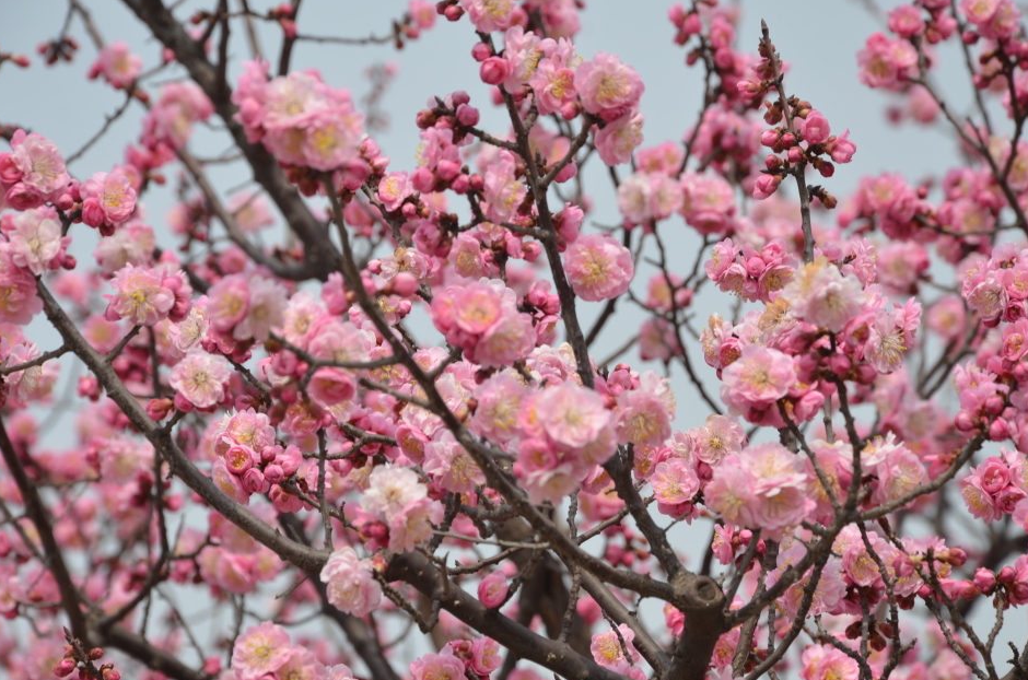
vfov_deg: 8.0
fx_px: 4887
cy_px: 350
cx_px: 513
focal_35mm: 172
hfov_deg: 12.0
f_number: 8
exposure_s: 1/250
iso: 100
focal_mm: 105
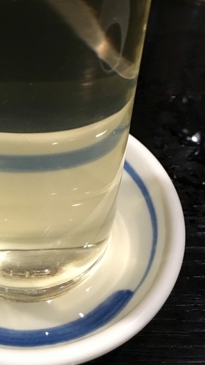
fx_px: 464
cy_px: 113
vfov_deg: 42.2
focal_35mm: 48
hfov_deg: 24.2
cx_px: 21
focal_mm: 4.15
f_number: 2.2
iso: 250
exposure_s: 1/15
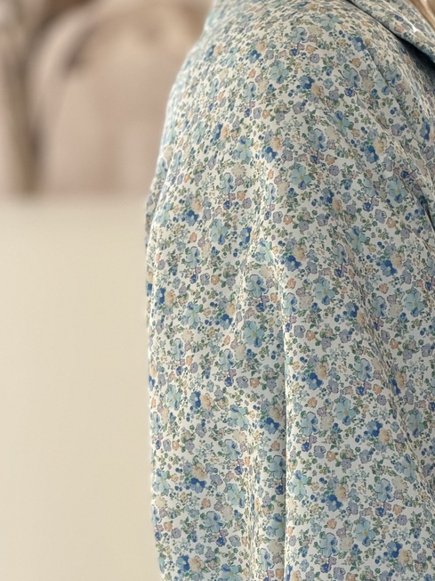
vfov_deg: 9.0
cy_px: 549
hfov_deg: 6.8
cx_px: 461
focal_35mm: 219
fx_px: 3669
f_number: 2.8
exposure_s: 1/121
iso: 64
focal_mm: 16.89
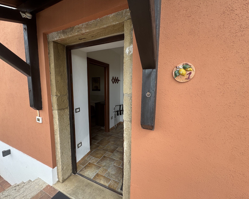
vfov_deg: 84.0
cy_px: 98
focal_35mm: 15
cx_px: 118
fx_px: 111
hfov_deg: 96.7
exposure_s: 1/154
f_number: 2.2
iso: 40
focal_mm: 2.22
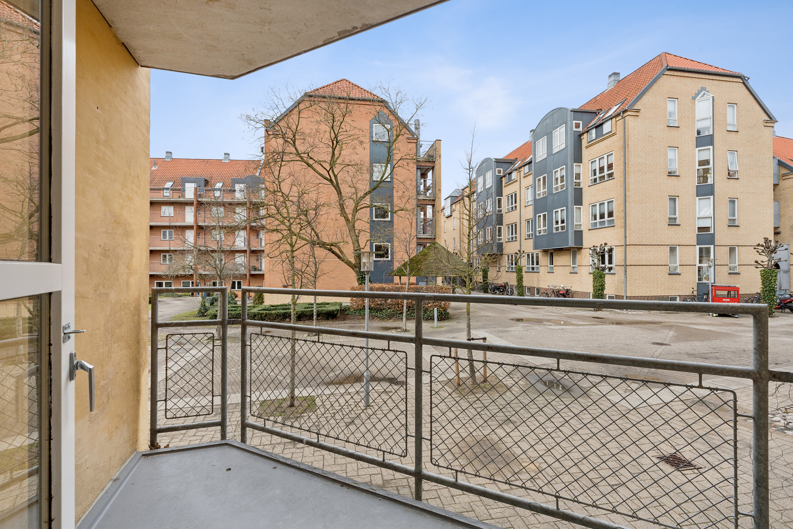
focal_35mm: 16
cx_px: 396
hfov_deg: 96.7
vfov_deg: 73.7
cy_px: 264
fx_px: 352
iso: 800
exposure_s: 1/250
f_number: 11
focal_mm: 16
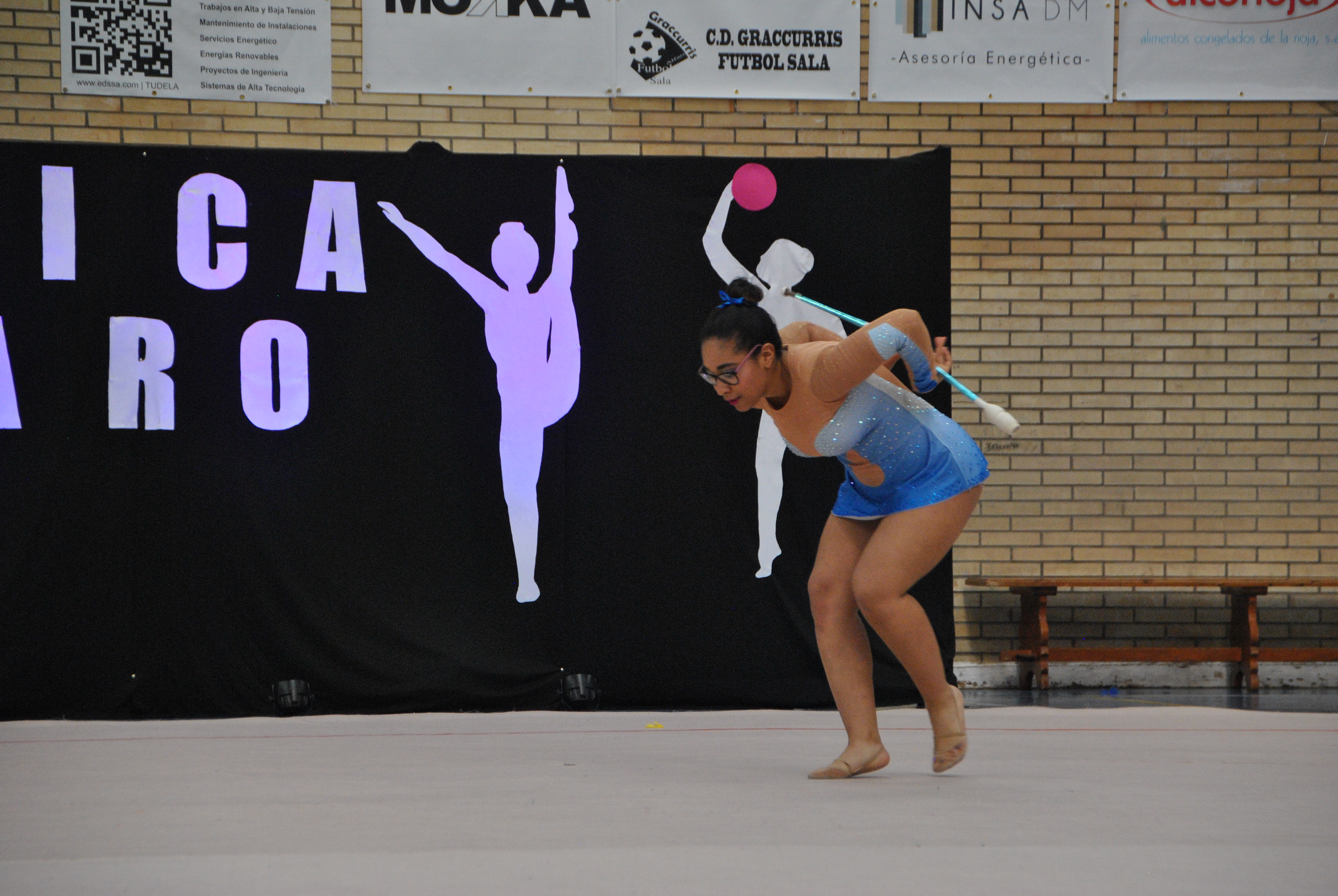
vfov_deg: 9.0
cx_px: 669
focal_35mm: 153
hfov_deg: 13.4
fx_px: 5693
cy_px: 448
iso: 800
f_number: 5.6
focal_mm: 102
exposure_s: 1/160
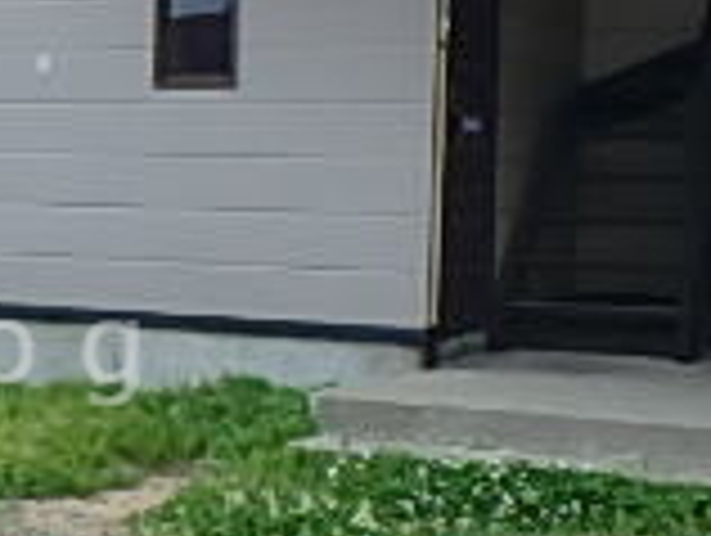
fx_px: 1995
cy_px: 351
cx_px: -144
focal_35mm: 97
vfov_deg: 15.3
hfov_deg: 19.1
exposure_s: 1/400
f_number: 3.9
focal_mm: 4.2
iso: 125
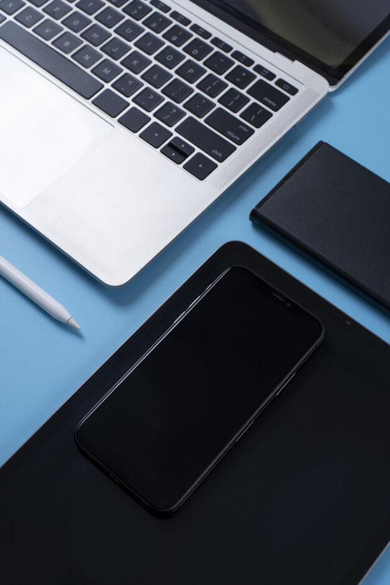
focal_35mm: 50
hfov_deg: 27.0
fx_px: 812
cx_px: 195
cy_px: 292
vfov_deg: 39.6
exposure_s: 1/100
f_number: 4.5
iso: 100
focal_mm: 50
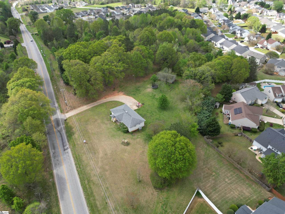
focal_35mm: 24
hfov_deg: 71.6
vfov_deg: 56.8
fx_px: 198
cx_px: 142
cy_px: 107
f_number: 1.7
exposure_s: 1/1000
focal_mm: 6.72
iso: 100
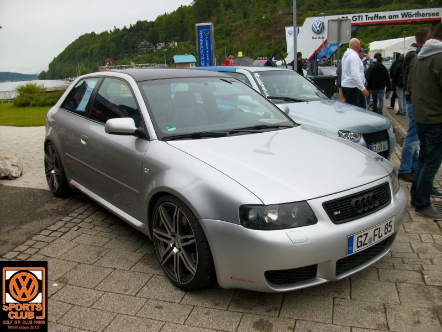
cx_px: 221
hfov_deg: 54.0
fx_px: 434
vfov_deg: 41.8
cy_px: 166
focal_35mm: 34
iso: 80
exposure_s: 1/332
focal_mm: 5.7
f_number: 2.9
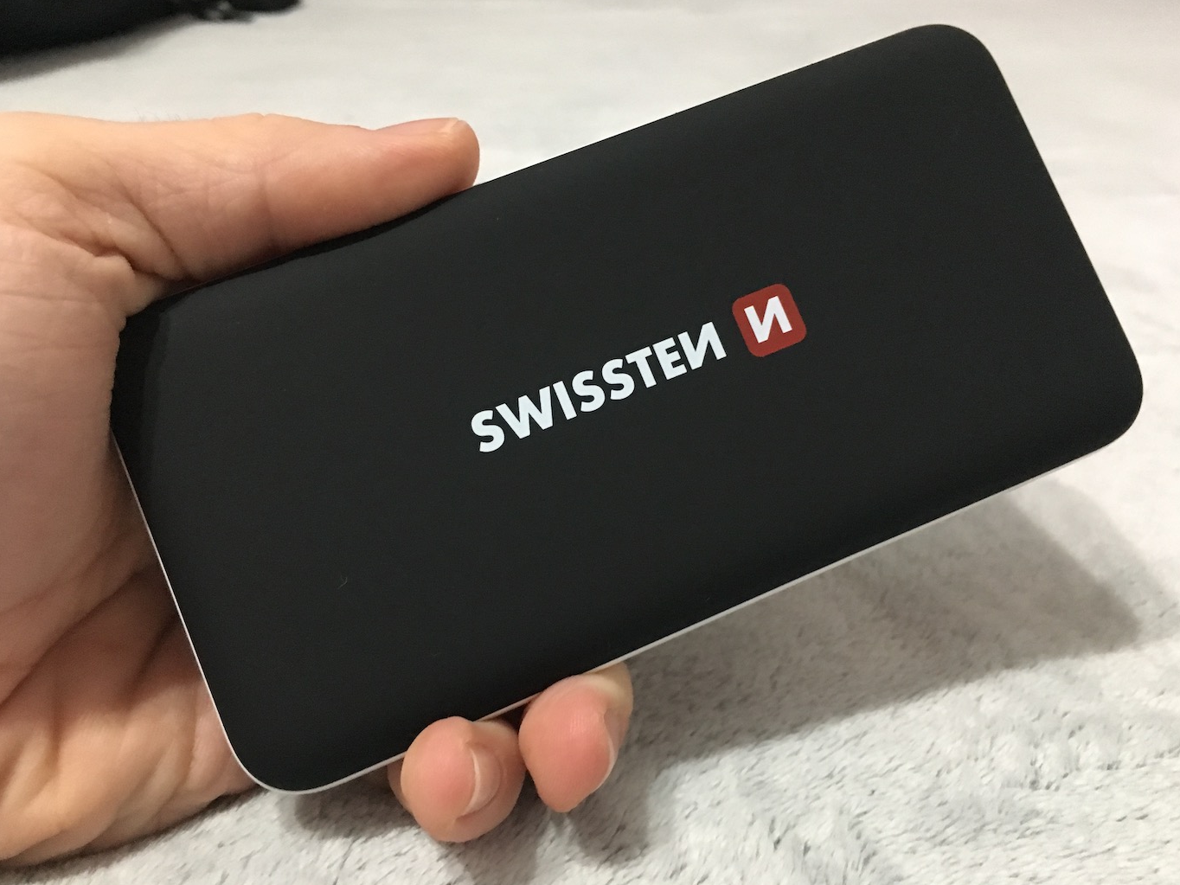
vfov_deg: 46.8
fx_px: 1023
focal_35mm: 30
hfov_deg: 60.0
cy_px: 440
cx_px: 591
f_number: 2.2
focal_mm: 4.15
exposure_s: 1/17
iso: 250
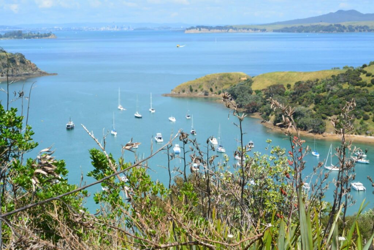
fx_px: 842
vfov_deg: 16.9
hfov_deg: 25.1
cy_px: 125
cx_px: 187
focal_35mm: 81
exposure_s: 1/800
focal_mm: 30
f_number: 5.6
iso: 160
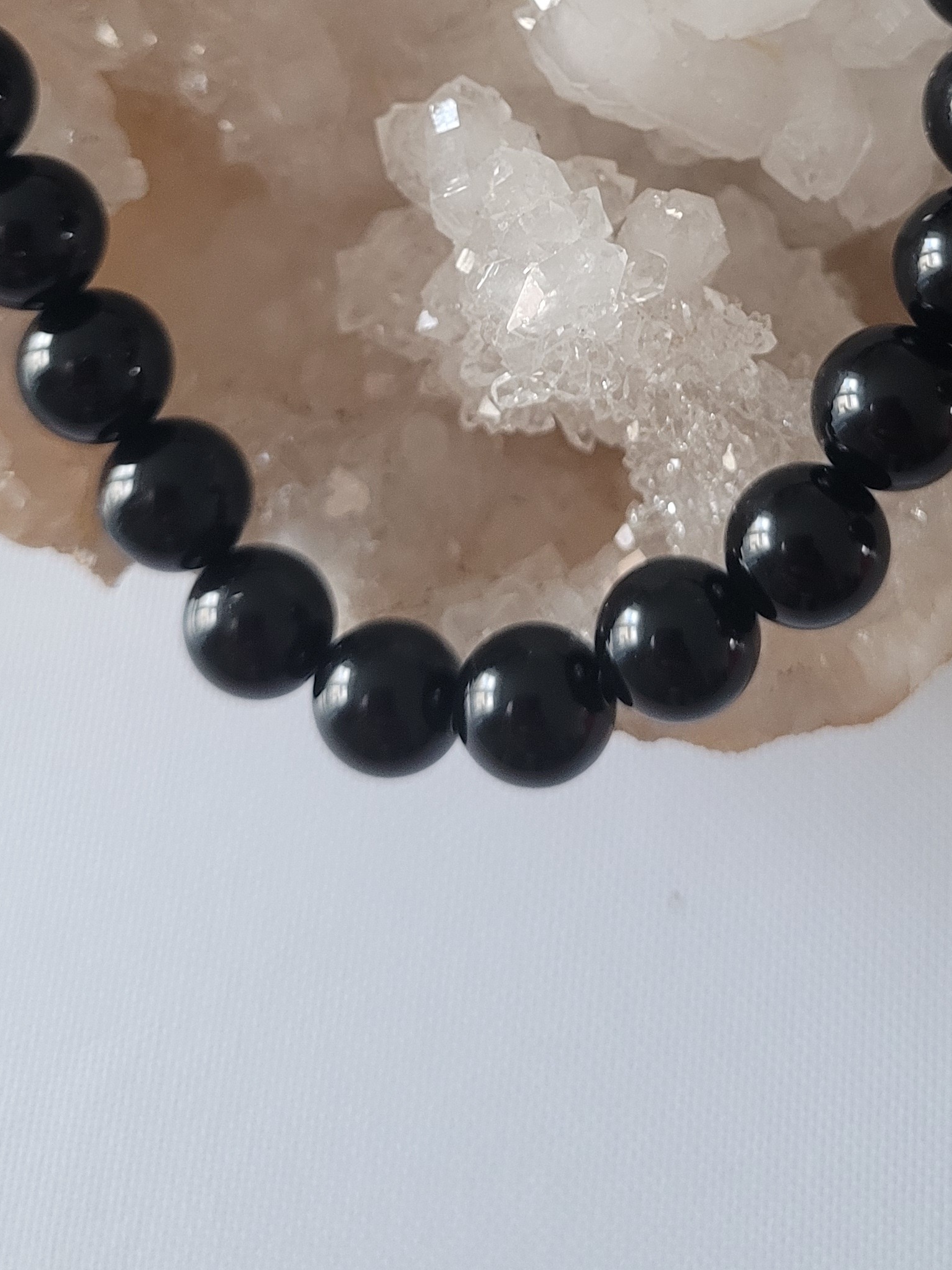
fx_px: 1870
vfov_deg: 35.4
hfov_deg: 28.5
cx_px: 580
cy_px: 137
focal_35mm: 51
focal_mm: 5.4
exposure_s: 1/50
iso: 400
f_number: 1.8
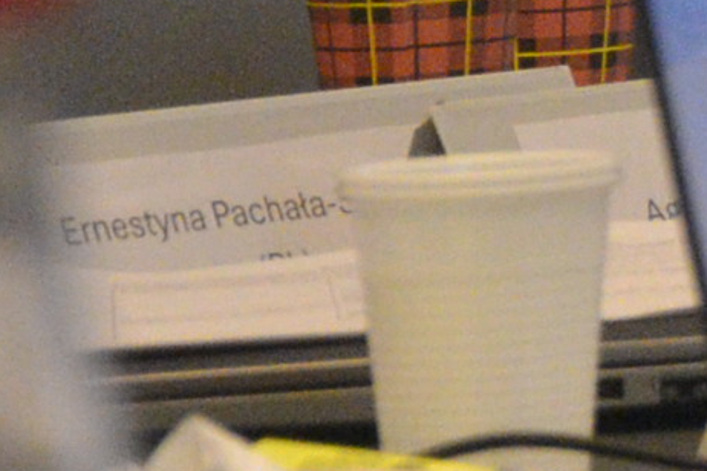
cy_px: -953
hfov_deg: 2.9
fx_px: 13668
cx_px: 2245
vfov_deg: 2.0
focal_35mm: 696
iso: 3200
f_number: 5.3
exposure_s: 1/125
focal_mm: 62
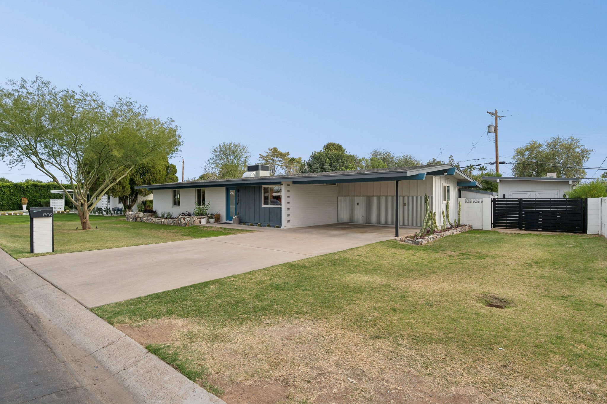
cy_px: 202
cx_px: 304
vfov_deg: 65.9
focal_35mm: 18
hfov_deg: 88.5
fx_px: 312
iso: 320
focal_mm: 18.5
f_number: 8
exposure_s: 1/400
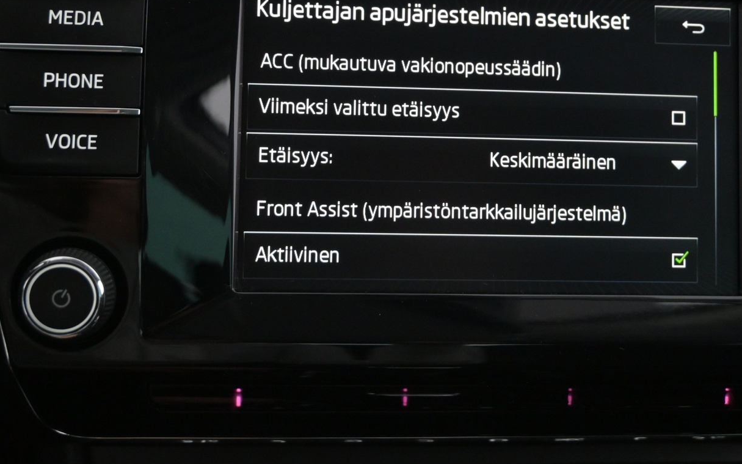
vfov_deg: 24.2
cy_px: 138
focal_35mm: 53
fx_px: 1072
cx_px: 454
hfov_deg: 38.0
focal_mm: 26
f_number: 4.5
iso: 2500
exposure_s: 1/50
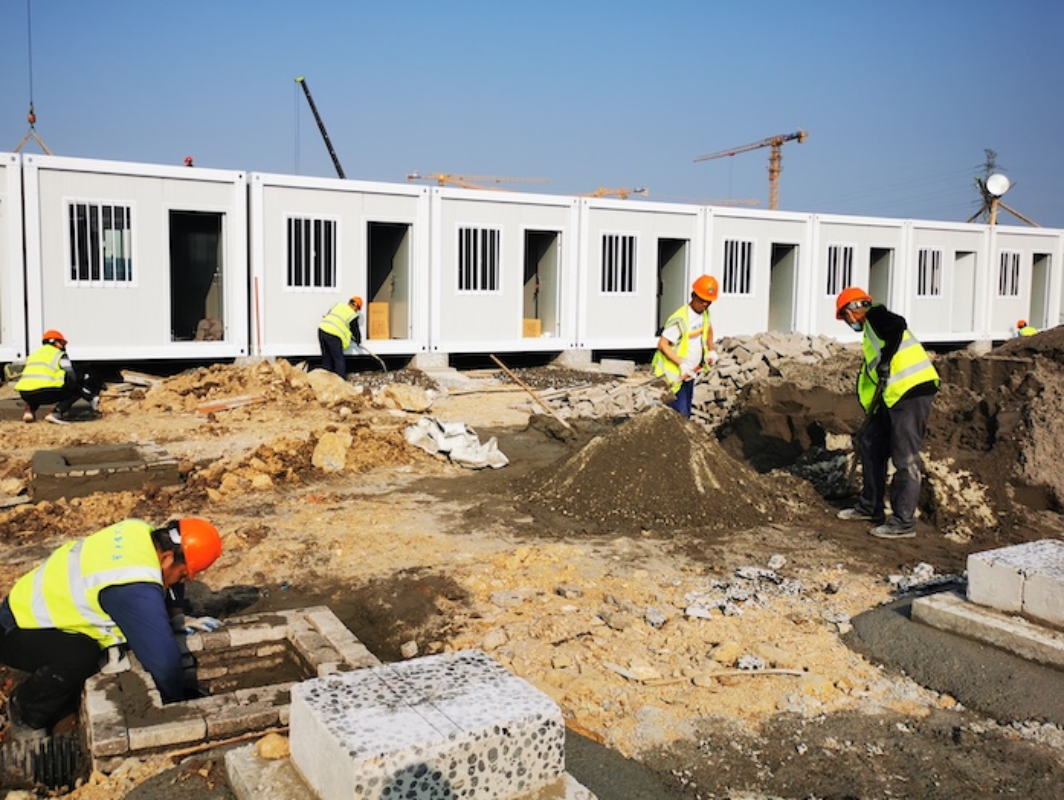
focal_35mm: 31
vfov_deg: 45.4
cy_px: 362
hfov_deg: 58.1
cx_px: 466
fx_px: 954
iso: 50
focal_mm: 5.58
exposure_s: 1/3690
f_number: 1.8
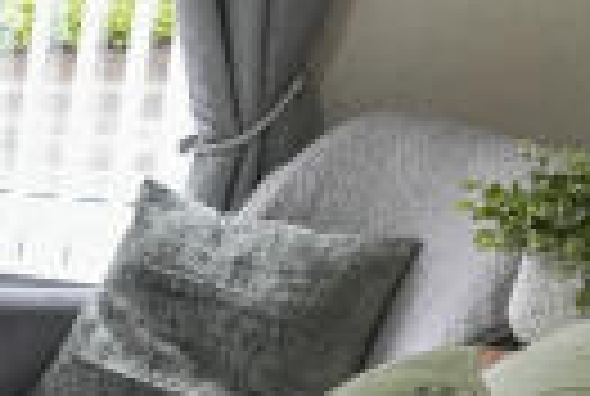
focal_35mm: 117
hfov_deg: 13.9
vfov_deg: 11.7
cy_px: 304
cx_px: -685
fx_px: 1922
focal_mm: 10
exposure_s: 1/160
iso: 1000
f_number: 4
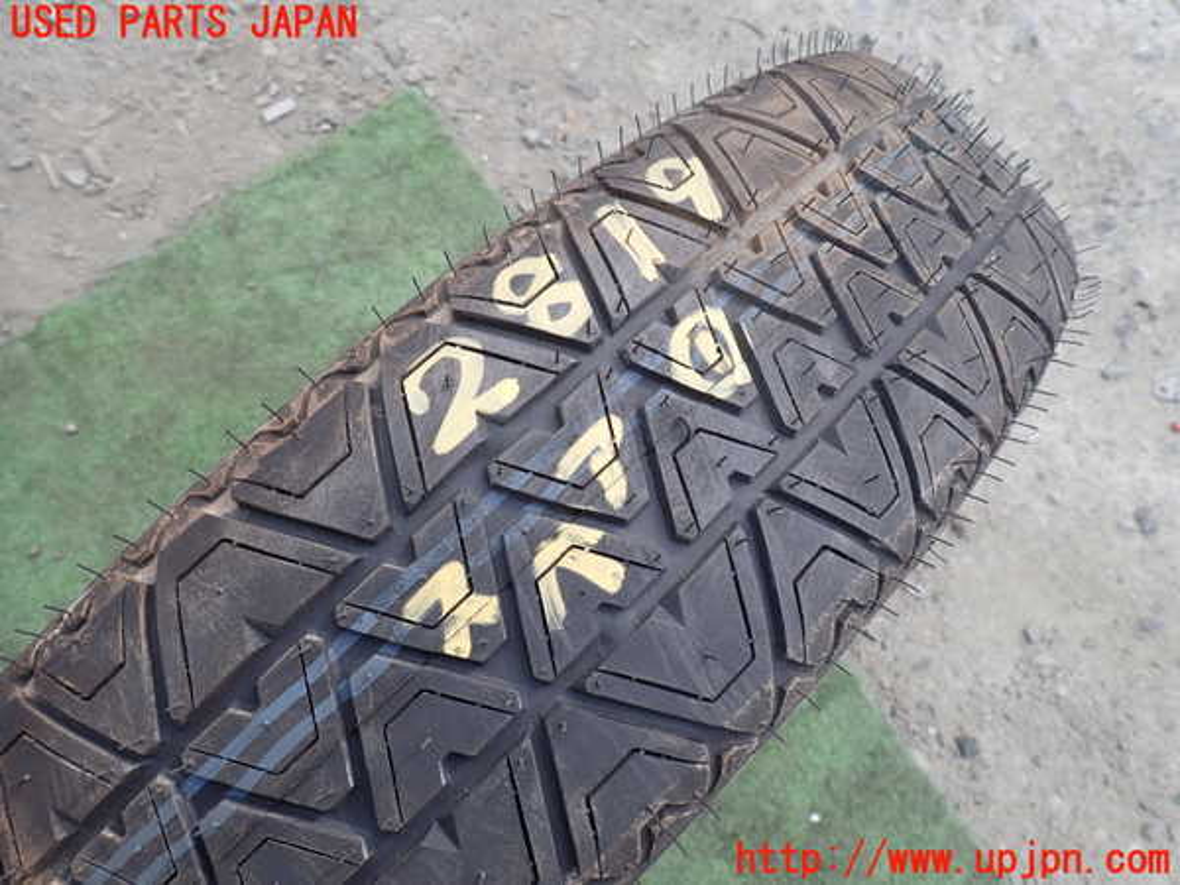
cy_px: 442
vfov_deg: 54.9
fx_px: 852
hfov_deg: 69.4
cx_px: 590
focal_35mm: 25
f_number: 2.8
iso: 100
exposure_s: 1/200
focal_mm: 4.5
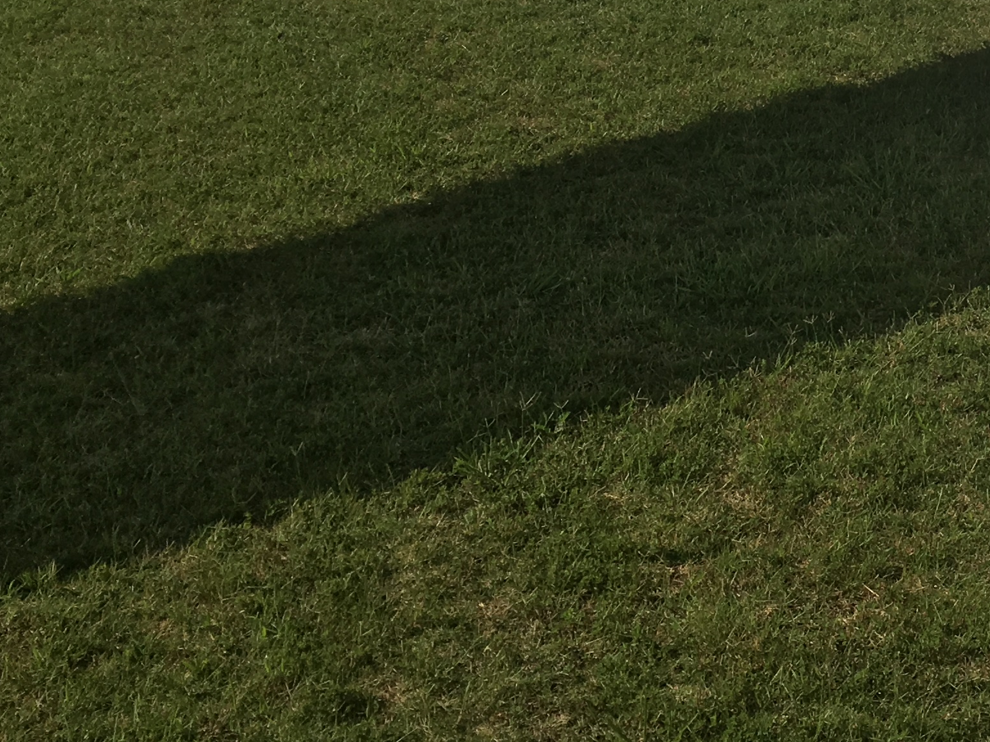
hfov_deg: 23.4
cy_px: 40
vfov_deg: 19.0
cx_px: 1202
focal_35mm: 76
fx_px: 2173
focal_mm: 4.15
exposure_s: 1/3344
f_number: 2.2
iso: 25
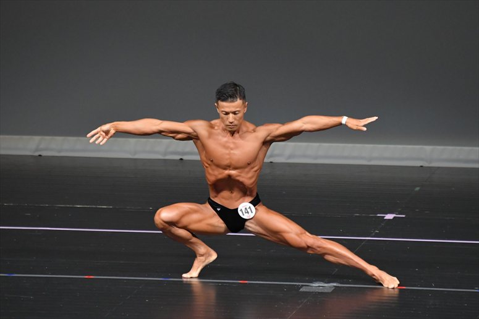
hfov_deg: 4.6
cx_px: 240
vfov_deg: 3.1
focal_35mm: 450
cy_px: 160
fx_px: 5985
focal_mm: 300
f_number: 5.6
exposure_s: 1/400
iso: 4000
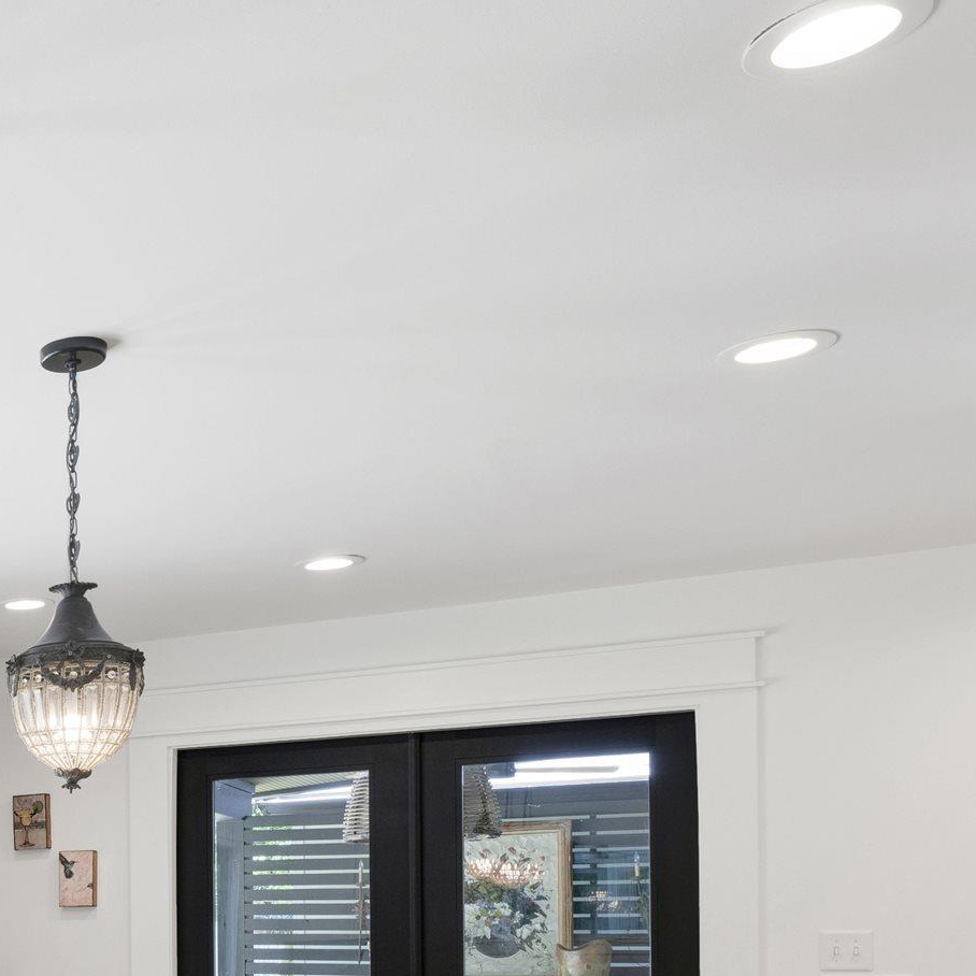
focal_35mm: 46
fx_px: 1467
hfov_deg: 28.4
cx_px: -368
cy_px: 936
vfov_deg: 34.1
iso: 400
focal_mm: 16
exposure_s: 1/20
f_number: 11
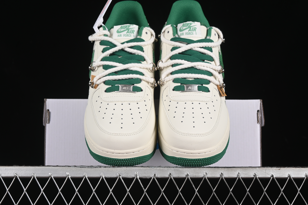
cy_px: 102
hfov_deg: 27.0
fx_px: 642
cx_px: 154
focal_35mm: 75
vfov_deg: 18.2
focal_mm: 50
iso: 160
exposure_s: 1/80
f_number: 8
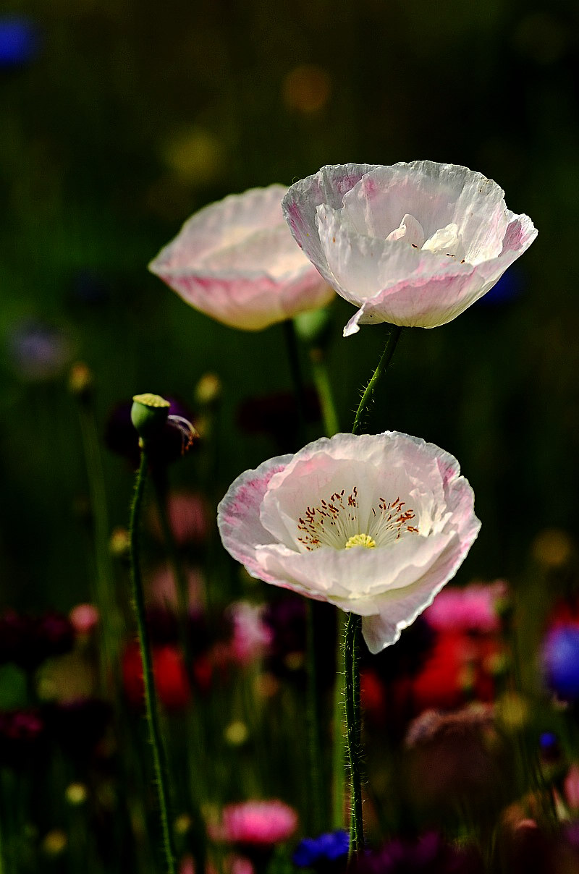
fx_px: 6543
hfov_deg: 5.1
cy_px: 437
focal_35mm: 270
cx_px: 290
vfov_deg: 7.6
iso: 100
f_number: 5
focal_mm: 180
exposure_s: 1/2000
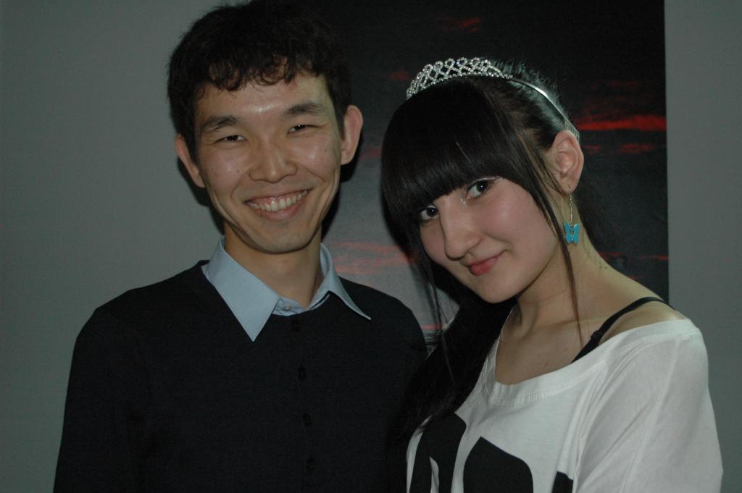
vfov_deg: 25.0
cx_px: 371
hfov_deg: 36.9
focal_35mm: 54
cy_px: 246
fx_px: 1112
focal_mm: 36
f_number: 4.8
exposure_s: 1/60
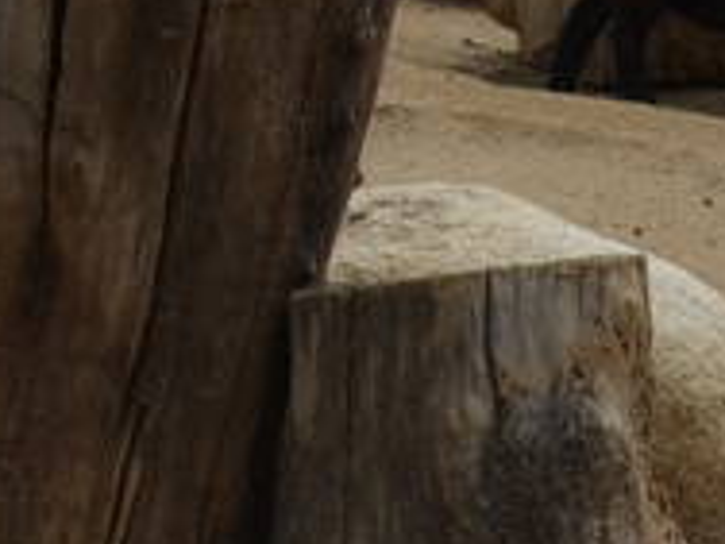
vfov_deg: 3.5
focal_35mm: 428
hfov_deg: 4.6
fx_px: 8966
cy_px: -15
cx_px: -362
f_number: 9
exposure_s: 1/320
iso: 100
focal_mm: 35
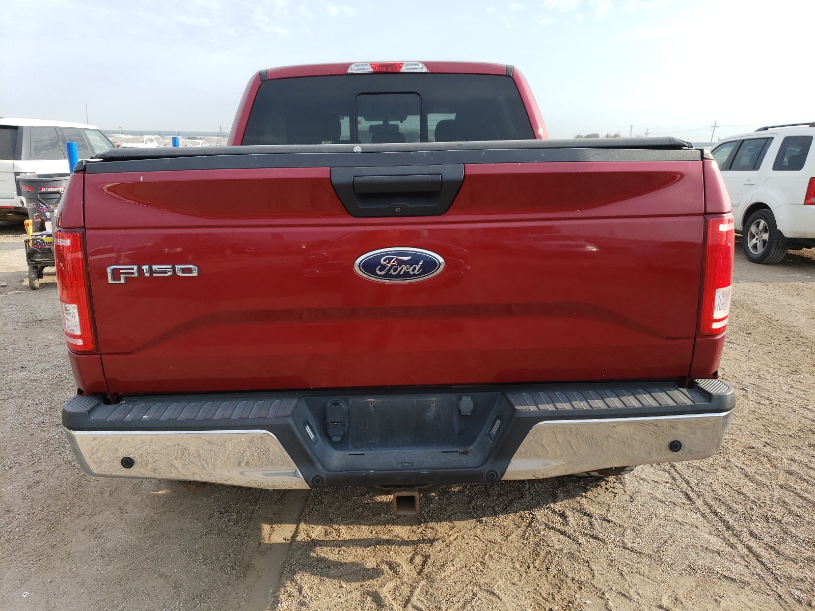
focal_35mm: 26
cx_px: 408
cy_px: 306
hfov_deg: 67.3
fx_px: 612
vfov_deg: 53.1
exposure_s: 1/1667
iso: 50
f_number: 1.5
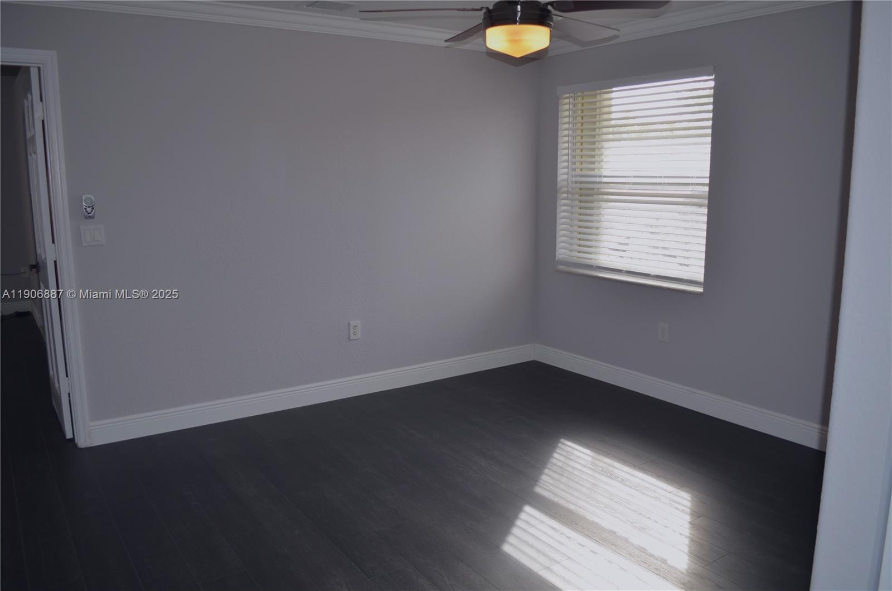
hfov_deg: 67.5
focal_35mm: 27
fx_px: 667
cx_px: 446
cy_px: 296
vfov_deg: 47.7
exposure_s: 1/160
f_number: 3.5
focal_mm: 18
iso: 200
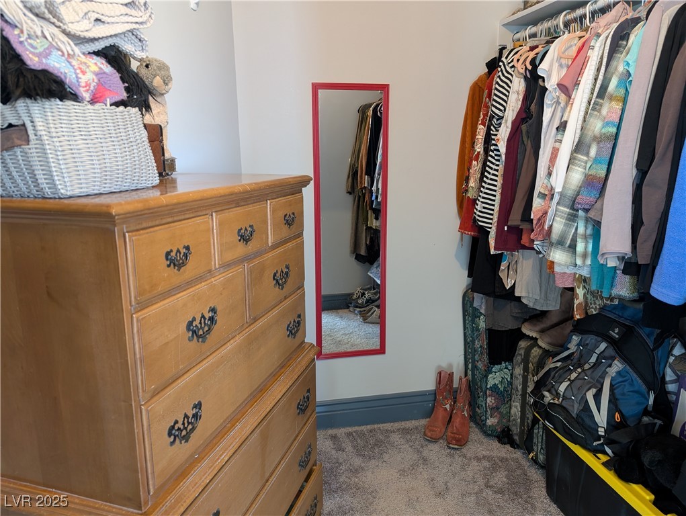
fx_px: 476
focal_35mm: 24
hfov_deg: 71.5
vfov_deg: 56.9
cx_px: 343
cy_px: 258
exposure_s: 1/53.2
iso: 333
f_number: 1.68
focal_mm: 6.9
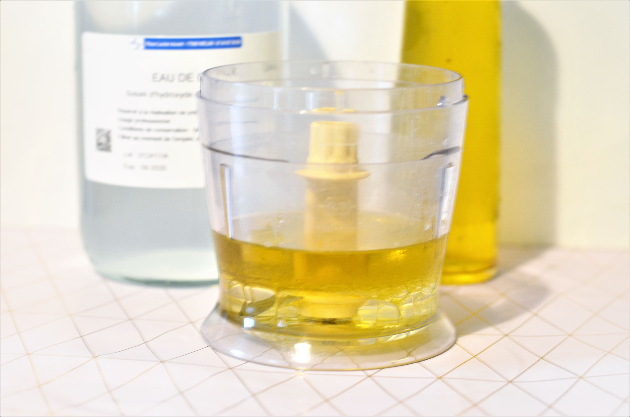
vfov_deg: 18.1
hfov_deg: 27.0
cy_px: 208
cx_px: 315
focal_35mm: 75
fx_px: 1310
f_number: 4
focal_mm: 50
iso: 200
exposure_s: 1/8
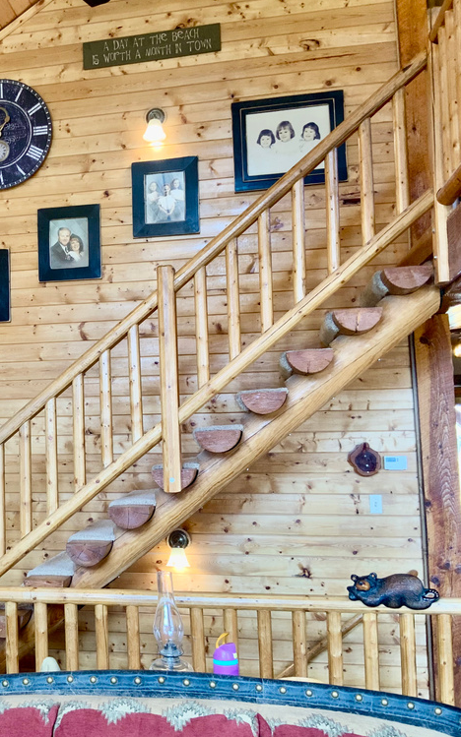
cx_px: 45
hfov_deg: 29.3
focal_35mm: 42
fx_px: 844
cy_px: 372
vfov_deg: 47.2
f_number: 1.8
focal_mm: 3
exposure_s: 1/60
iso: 50
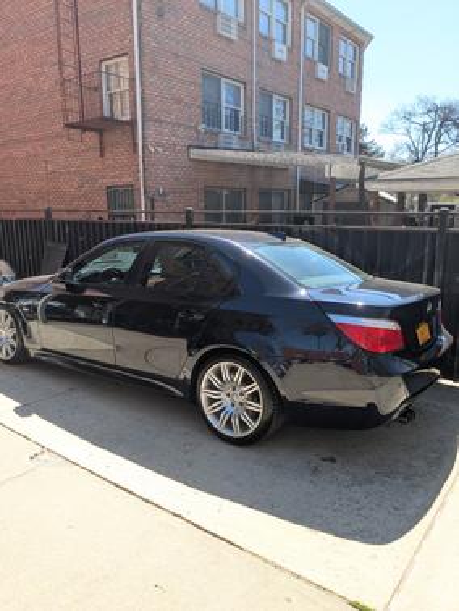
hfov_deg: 51.4
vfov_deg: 65.3
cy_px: 306
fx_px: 477
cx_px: 230
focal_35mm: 27
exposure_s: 1/899
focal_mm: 4.38
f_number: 1.73
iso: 48
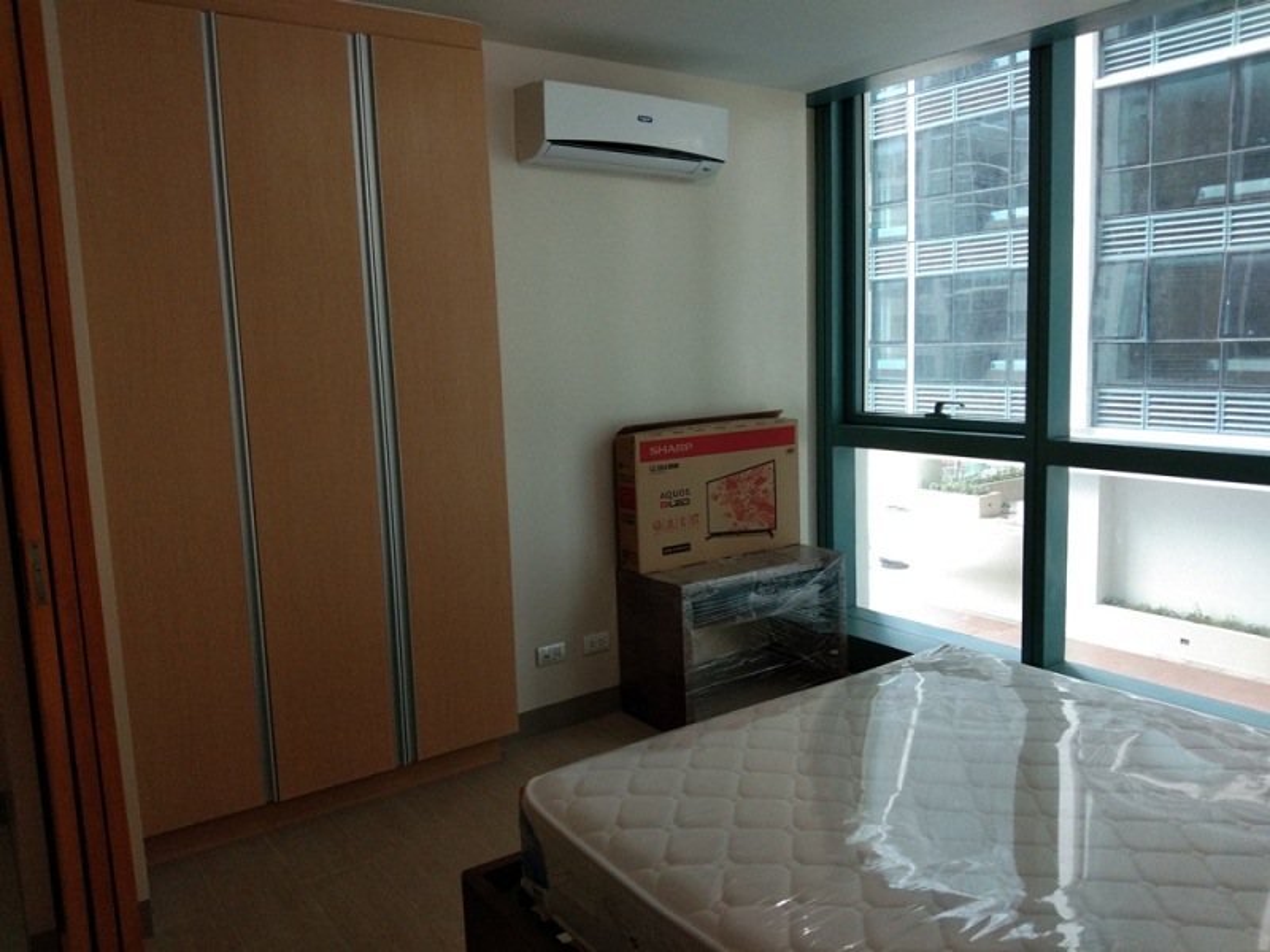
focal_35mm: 31
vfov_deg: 45.4
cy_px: 476
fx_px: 1137
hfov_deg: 58.4
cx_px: 635
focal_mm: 3.69
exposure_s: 1/33.3
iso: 100
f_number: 2.2
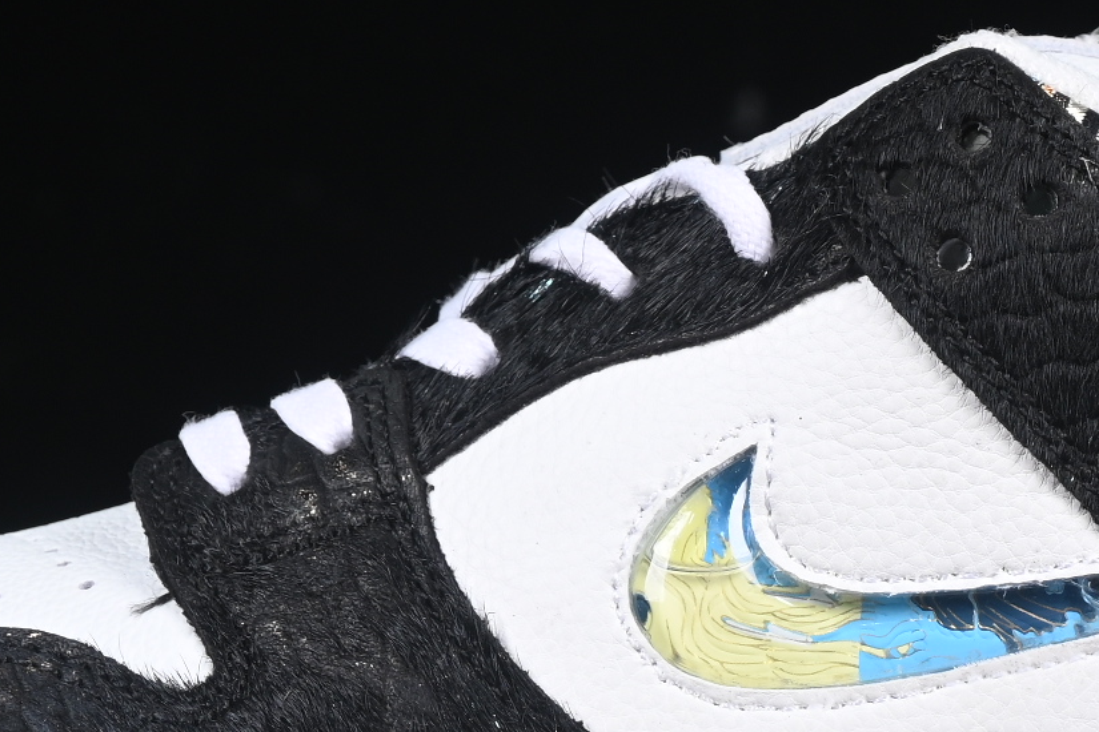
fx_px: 7723
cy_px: 303
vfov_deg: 5.4
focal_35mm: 253
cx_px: 790
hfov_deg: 8.1
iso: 160
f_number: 6.3
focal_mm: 50
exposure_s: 1/60
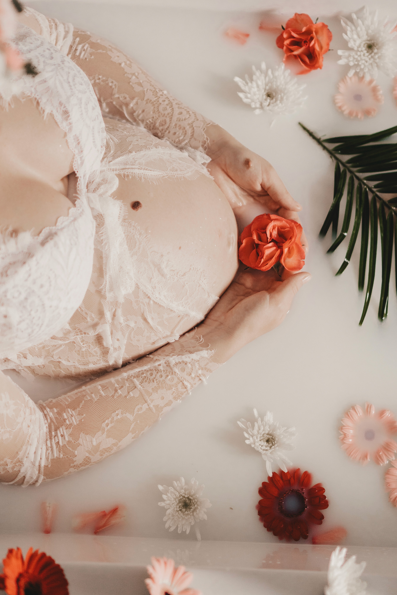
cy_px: 287
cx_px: 203
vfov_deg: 34.7
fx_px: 952
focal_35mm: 58
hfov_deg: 23.6
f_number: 1.8
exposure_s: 1/200
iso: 500
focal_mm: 35
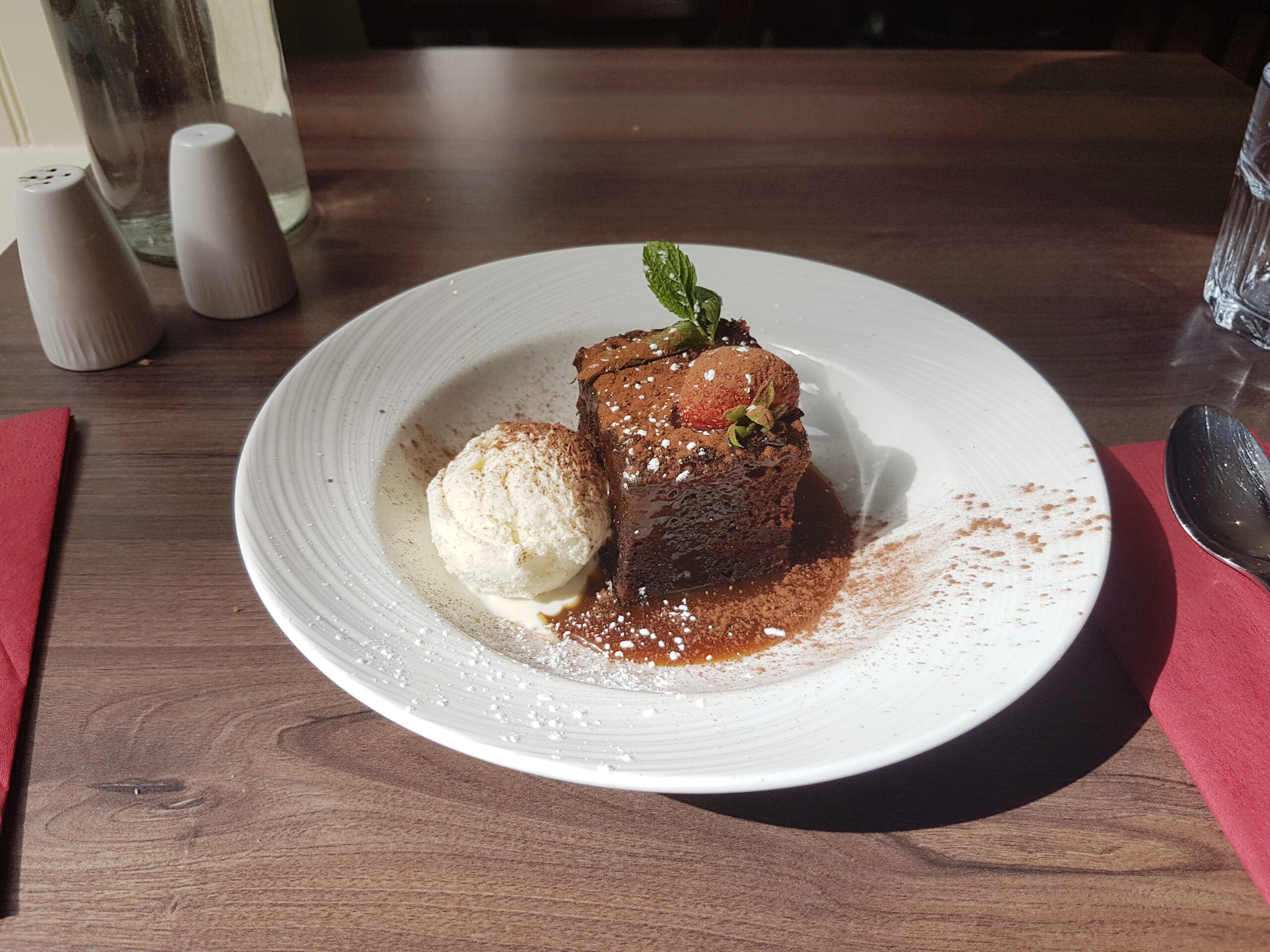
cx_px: 635
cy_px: 476
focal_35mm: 26
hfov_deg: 67.3
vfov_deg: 53.1
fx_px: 954
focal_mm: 4.2
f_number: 1.7
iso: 40
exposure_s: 1/1724
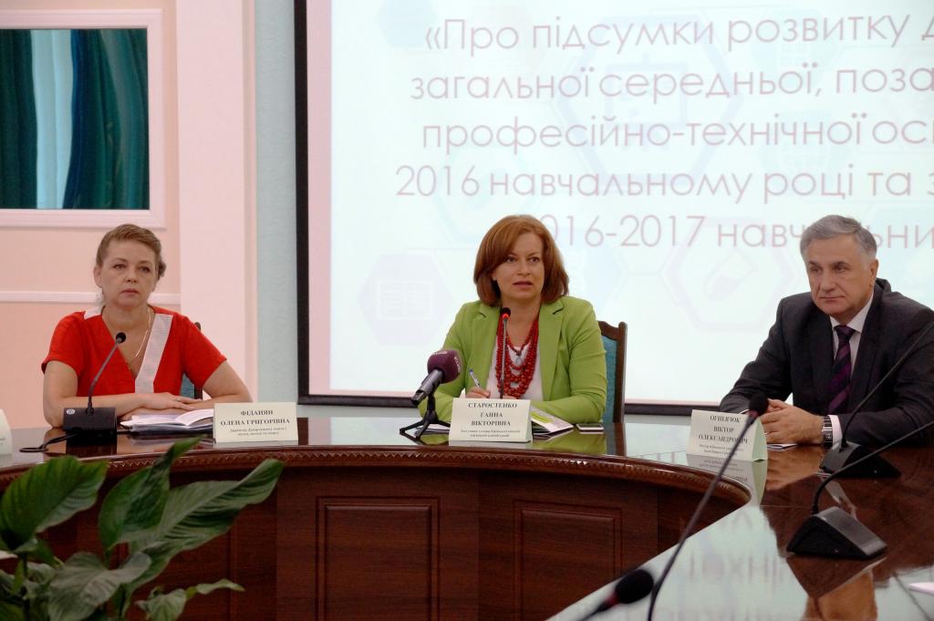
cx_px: 467
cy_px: 310
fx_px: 2333
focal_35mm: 90
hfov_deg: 22.6
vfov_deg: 15.2
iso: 1600
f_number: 5.6
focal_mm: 60
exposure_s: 1/160
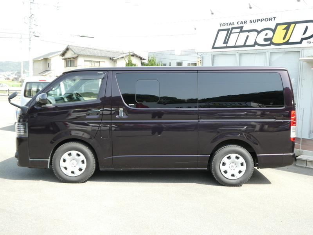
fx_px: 298
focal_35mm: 33
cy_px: 118
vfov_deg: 42.9
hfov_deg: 55.4
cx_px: 156
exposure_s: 1/160
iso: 80
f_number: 3.6
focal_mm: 5.8
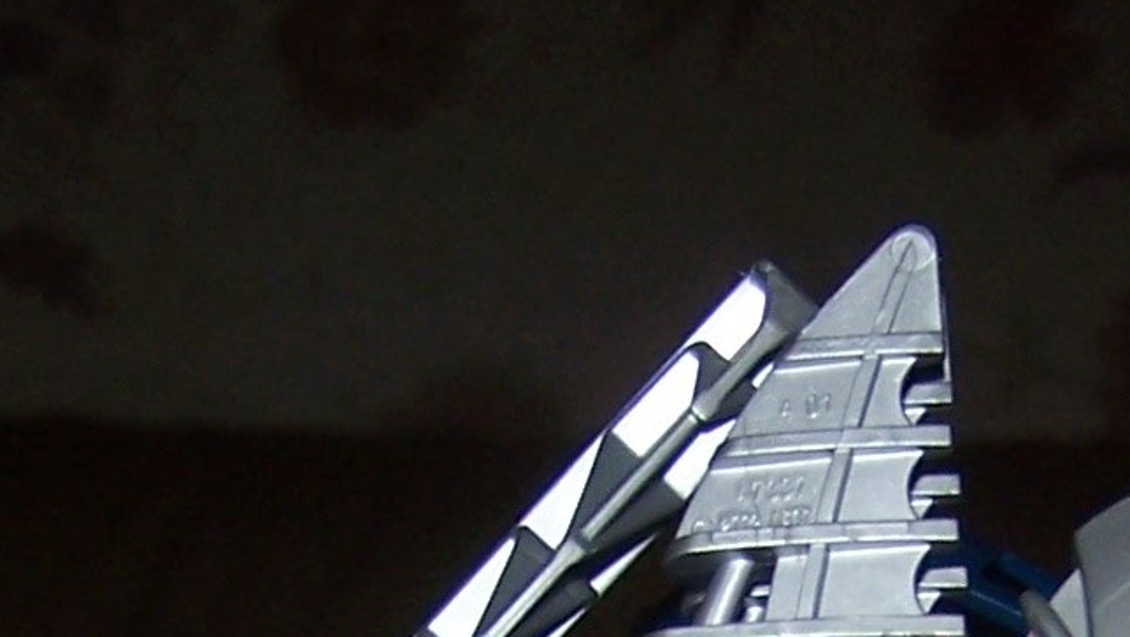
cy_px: 1430
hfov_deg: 14.4
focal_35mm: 148
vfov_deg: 7.7
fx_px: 4437
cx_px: 890
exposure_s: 1/60
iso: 80
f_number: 2.8
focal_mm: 6.3
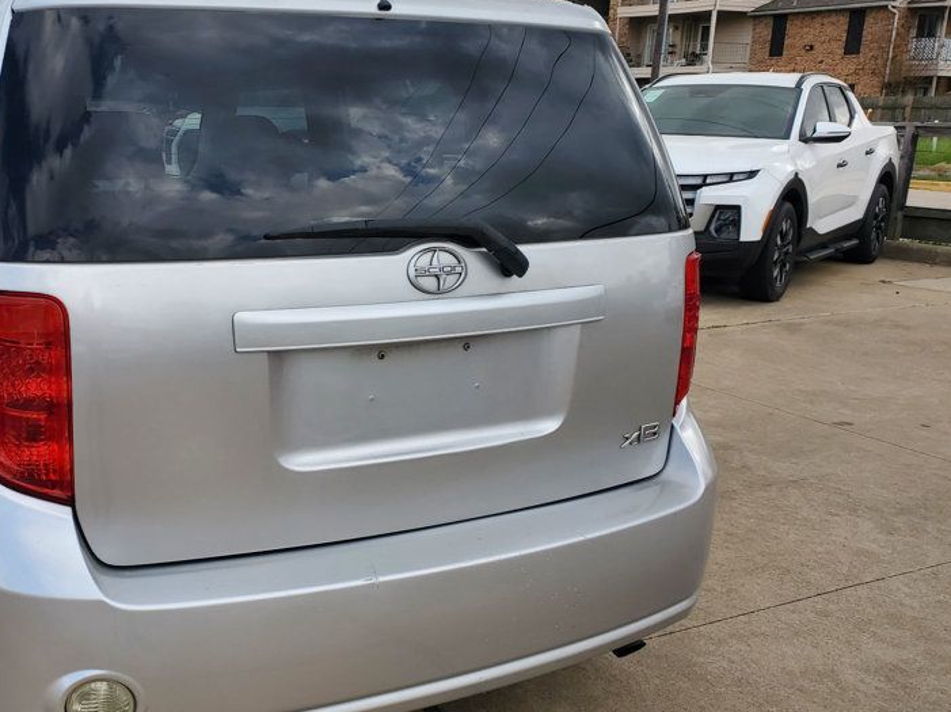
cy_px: 387
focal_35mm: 38
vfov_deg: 37.7
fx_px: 1043
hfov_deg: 47.7
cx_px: 271
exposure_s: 1/748
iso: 50
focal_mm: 4.3
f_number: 2.4
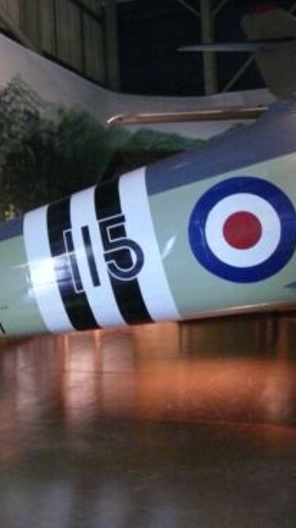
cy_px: 268
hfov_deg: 21.7
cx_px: -40
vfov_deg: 39.9
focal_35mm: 52
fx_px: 727
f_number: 2.8
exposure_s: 1/20
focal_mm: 7.4
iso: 800
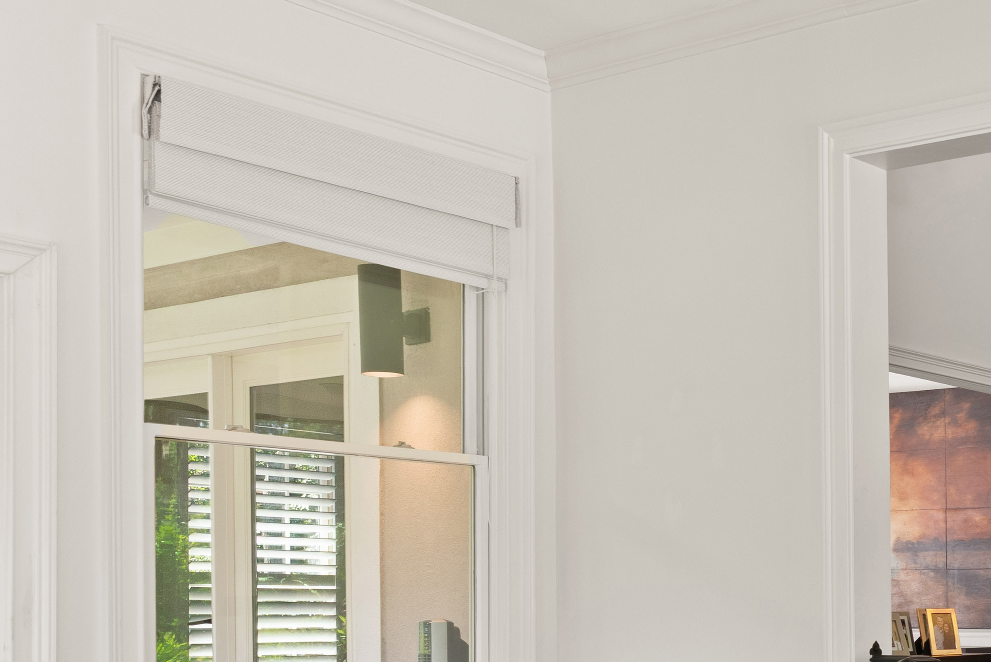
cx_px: 1226
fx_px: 1487
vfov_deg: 24.1
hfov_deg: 30.5
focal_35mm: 54
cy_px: 647
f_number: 8
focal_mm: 17
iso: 250
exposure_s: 1/3
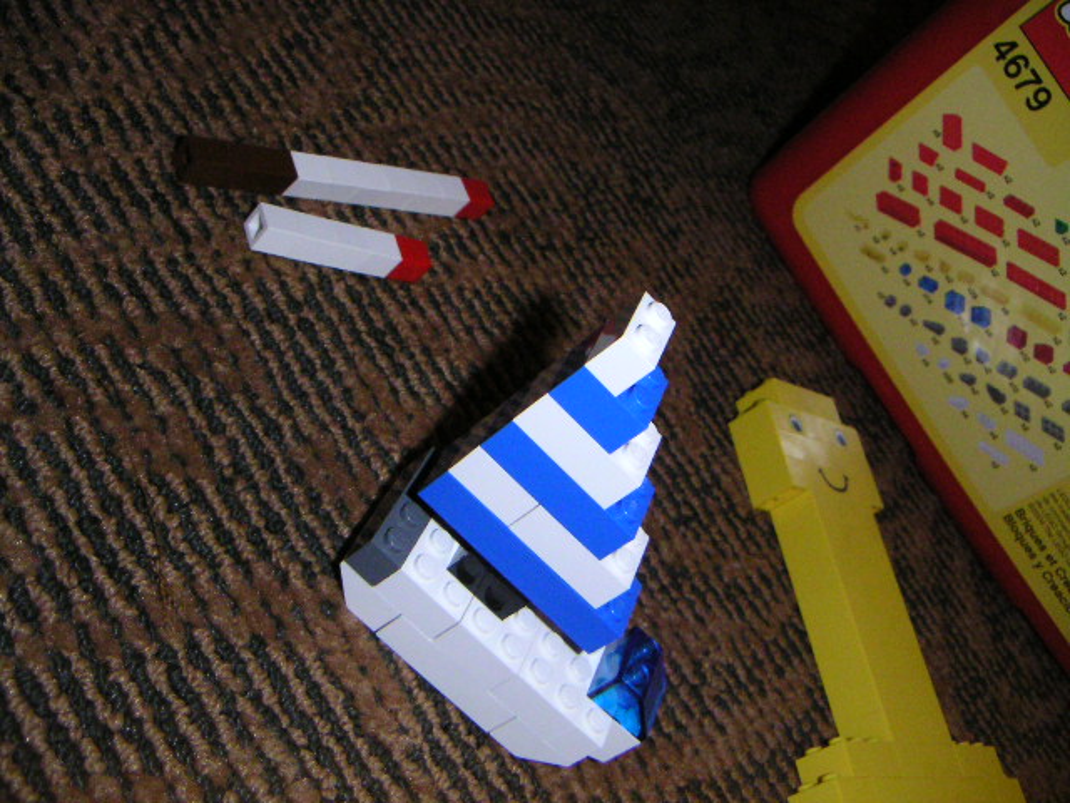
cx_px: 535
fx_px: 1236
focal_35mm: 40
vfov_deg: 36.0
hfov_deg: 46.8
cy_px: 402
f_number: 6.7
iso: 400
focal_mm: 5.3
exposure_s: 1/45
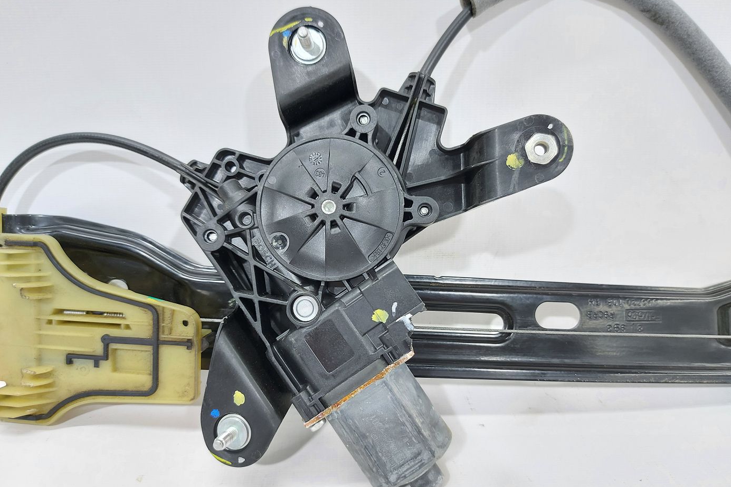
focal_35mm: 25
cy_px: 252
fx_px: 508
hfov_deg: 71.5
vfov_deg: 51.3
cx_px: 366
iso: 160
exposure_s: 1/50
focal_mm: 5.23
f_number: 1.8
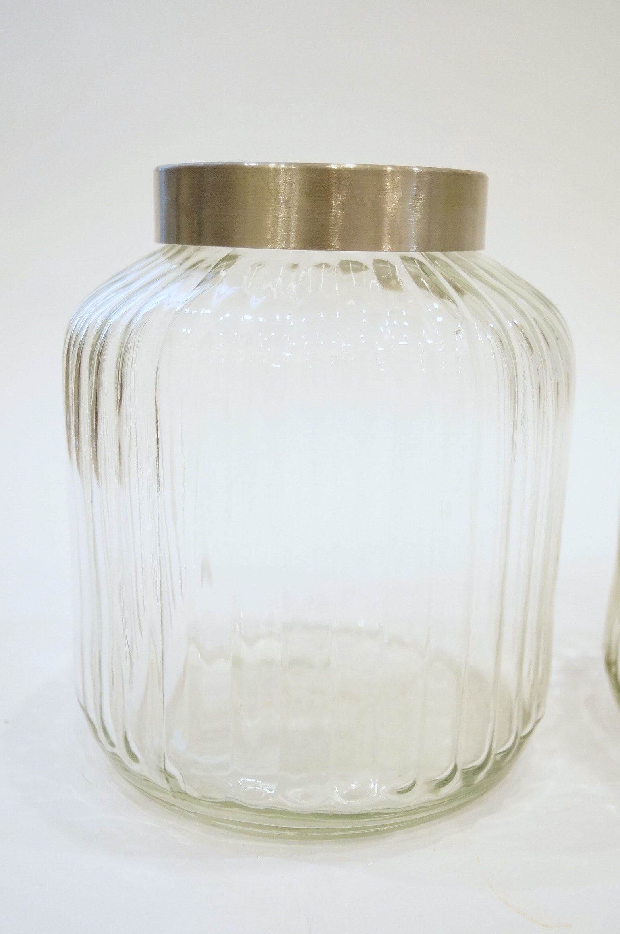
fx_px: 985
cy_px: 475
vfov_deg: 50.8
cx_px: 310
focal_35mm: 38
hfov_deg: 35.0
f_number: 4
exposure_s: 1/60
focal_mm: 24
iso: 1600
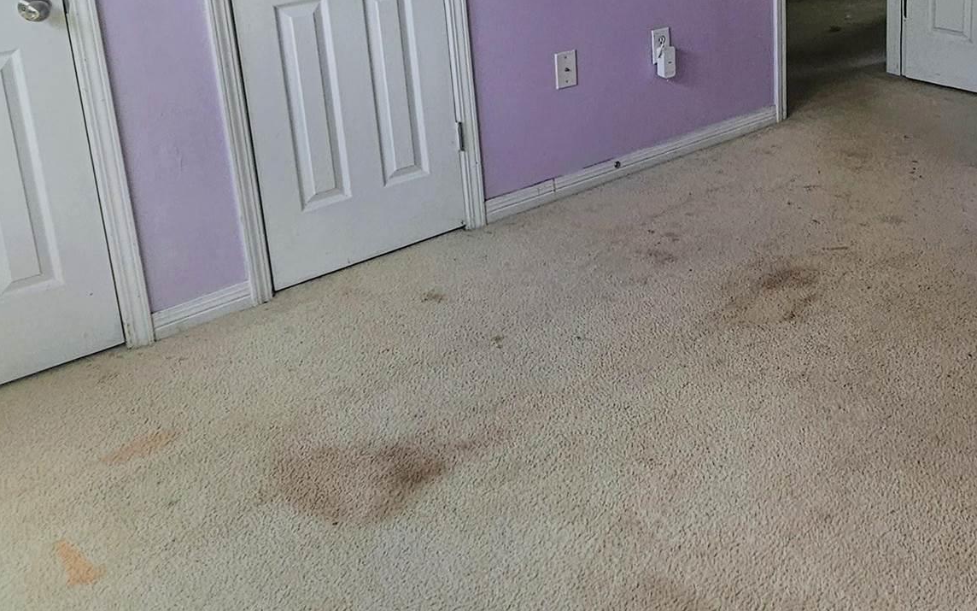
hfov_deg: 51.0
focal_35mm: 37
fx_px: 985
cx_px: 708
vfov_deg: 32.0
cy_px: 10
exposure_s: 1/207
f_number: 2.2
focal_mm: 2.2
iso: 100
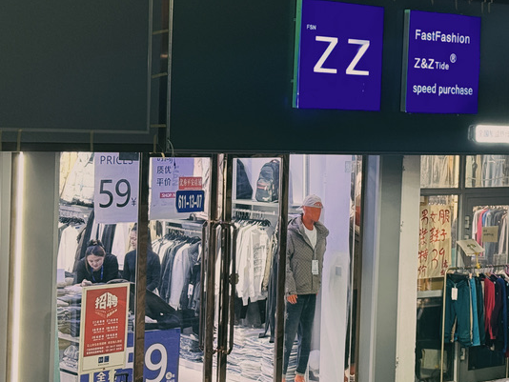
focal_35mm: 92
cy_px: 166
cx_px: 404
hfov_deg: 21.1
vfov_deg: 16.1
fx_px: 1353
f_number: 1.78
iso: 200
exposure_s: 1/50
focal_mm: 6.76
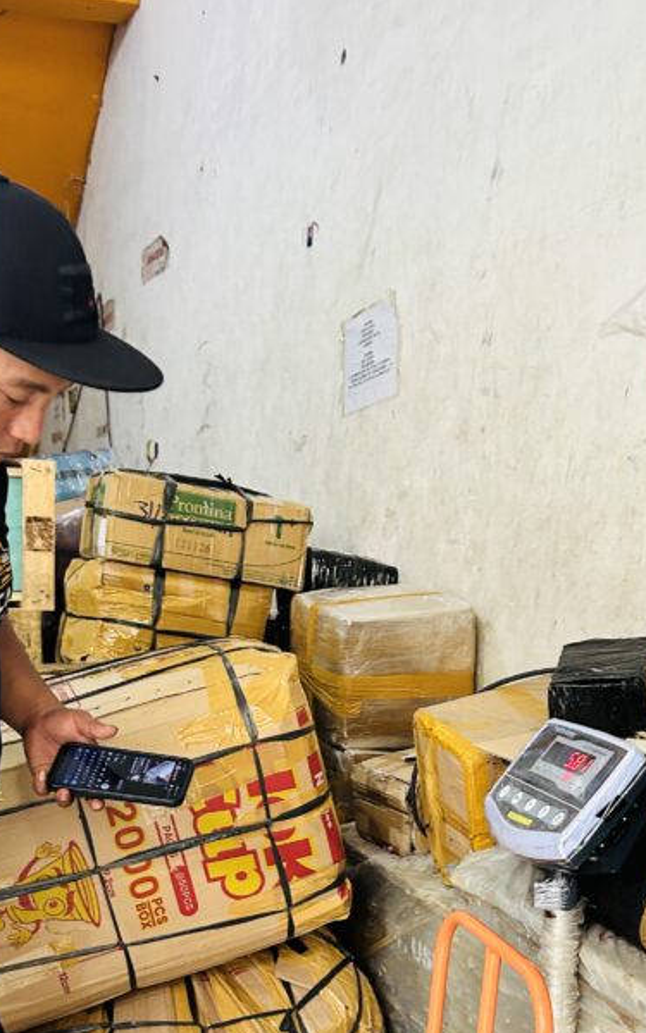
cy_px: 809
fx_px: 1324
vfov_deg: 41.0
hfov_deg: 27.4
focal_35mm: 47
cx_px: 305
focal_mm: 5.7
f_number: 1.5
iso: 200
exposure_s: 1/50
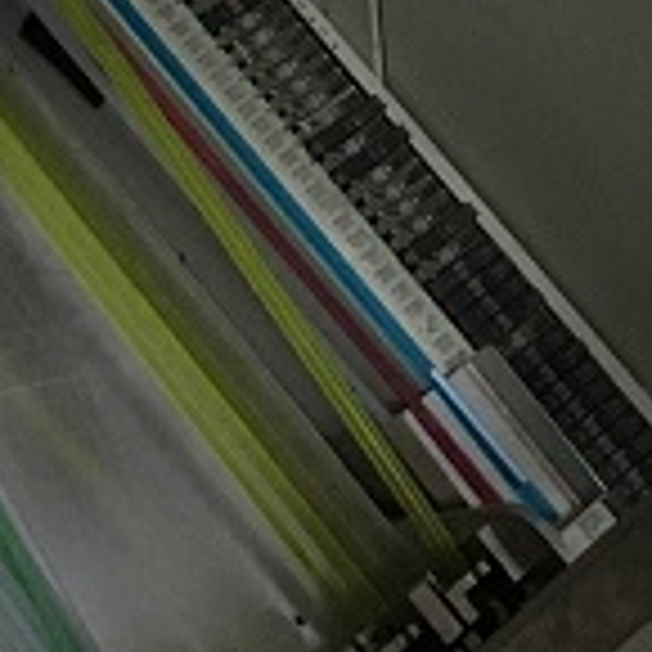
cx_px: 90
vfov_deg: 10.2
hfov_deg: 11.1
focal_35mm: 157
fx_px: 3346
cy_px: -665
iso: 250
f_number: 2.2
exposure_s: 1/33
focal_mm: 4.15
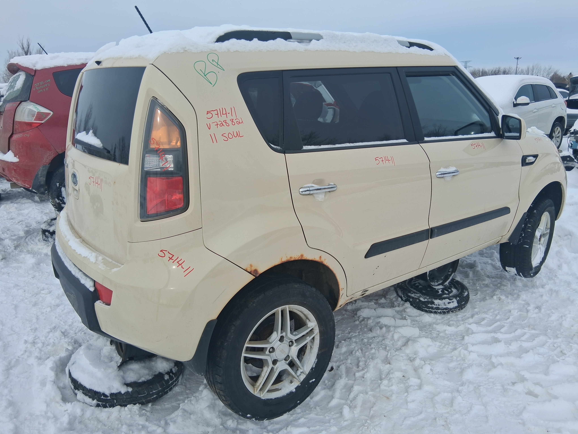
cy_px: 217
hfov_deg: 67.3
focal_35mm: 26
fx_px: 434
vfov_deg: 53.1
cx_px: 289
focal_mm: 3.98
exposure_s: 1/597
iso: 25
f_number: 1.8
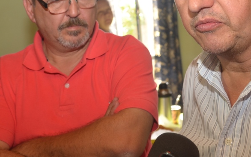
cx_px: 162
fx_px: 766
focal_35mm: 112
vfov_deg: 11.6
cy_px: 27
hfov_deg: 18.6
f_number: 5.6
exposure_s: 1/60
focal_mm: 42
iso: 400
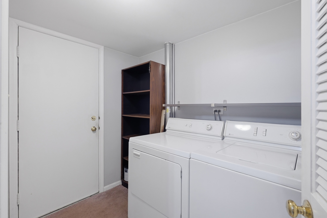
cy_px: 109
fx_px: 136
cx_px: 164
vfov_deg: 77.3
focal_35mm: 15
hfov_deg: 100.4
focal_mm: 10
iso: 640
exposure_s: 1/320
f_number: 5.6
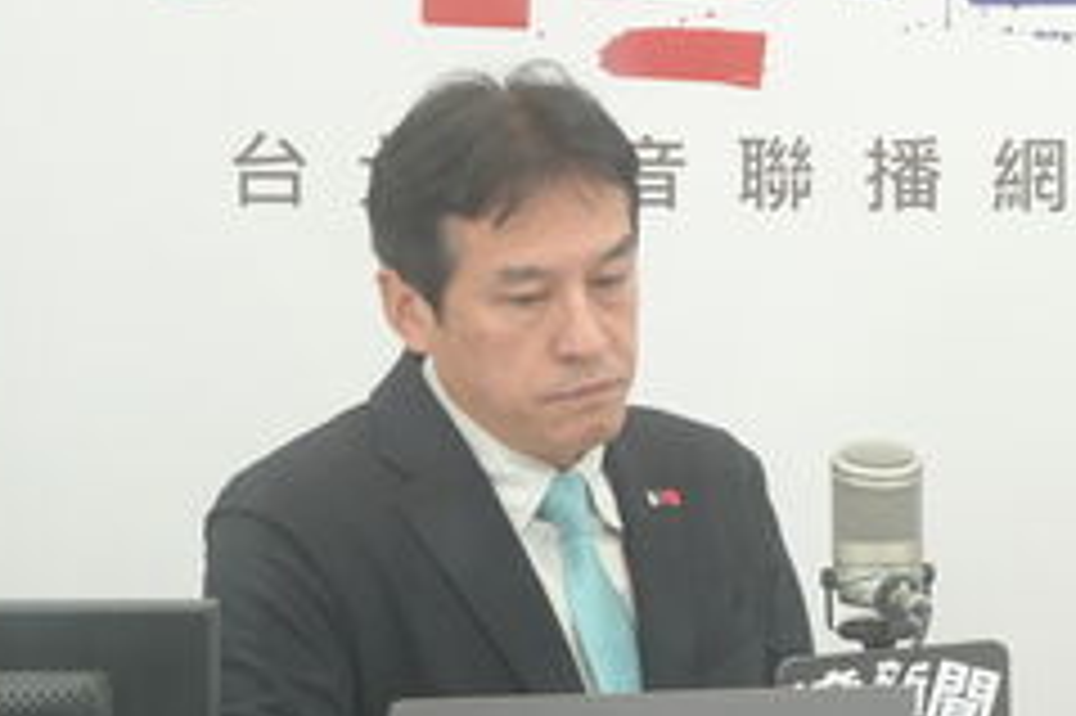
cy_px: 270
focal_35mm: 158
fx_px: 4719
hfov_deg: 12.8
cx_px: 1211
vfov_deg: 8.7
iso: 1000
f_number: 5
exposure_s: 1/125
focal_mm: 42
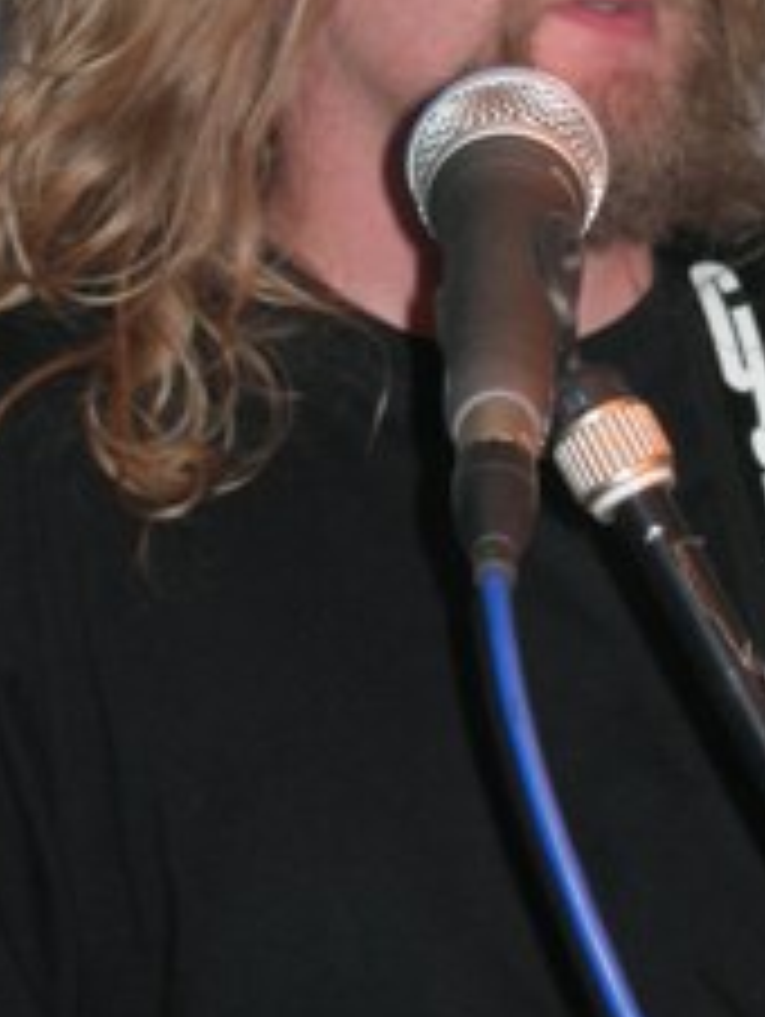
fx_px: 6588
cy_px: 171
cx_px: 616
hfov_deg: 6.6
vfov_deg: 8.8
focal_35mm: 224
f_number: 4.9
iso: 102
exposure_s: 1/60.1
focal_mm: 23.4
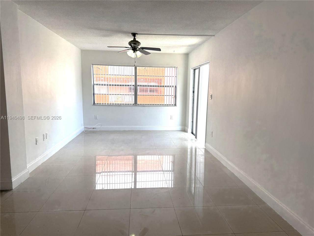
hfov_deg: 71.6
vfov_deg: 56.8
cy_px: 118
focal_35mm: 24
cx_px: 157
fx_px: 218
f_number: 1.78
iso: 100
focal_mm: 6.76
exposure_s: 1/920
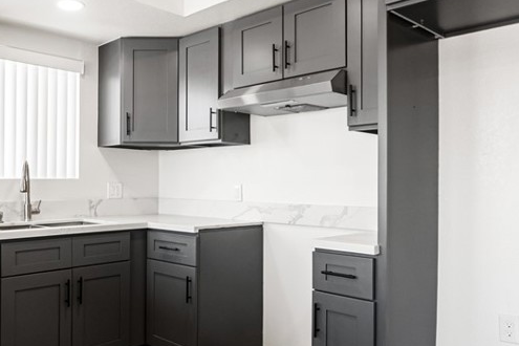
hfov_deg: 59.0
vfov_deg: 42.2
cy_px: 195
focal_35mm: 31
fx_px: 447
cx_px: 176
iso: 320
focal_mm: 10
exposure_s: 1/15
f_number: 7.1
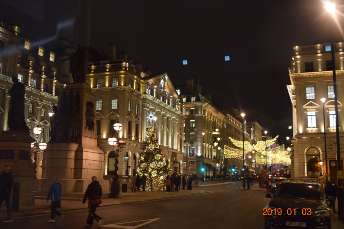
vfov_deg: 31.9
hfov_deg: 46.4
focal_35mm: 42
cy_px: 114
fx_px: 401
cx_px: 172
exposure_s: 1/25
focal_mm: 28
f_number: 4.2
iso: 1600
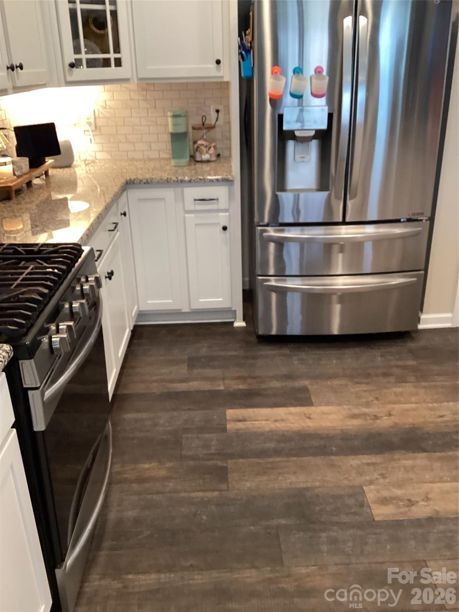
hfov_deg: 45.4
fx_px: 548
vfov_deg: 58.4
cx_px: 230
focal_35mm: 31
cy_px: 306
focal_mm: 3.3
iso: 320
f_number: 2.4
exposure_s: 1/50
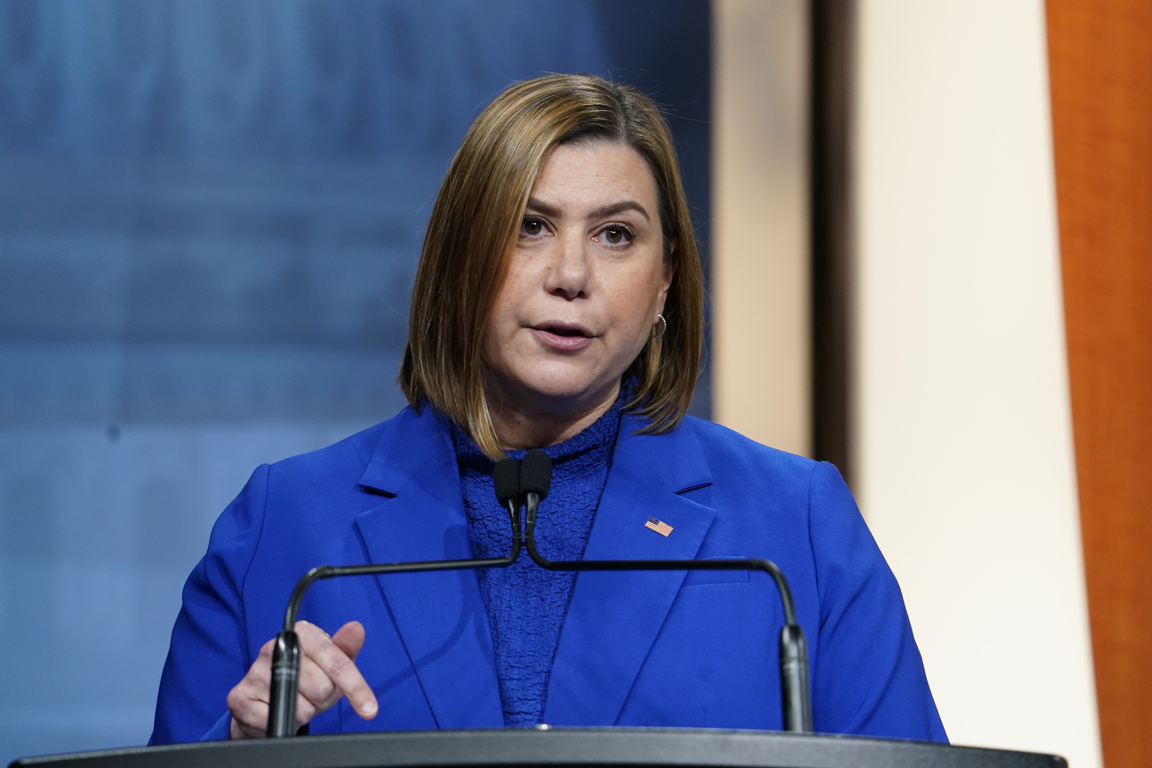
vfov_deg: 3.5
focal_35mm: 394
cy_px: 384
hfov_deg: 5.2
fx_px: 12607
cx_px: 576
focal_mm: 394
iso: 3200
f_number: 6.3
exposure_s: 1/320
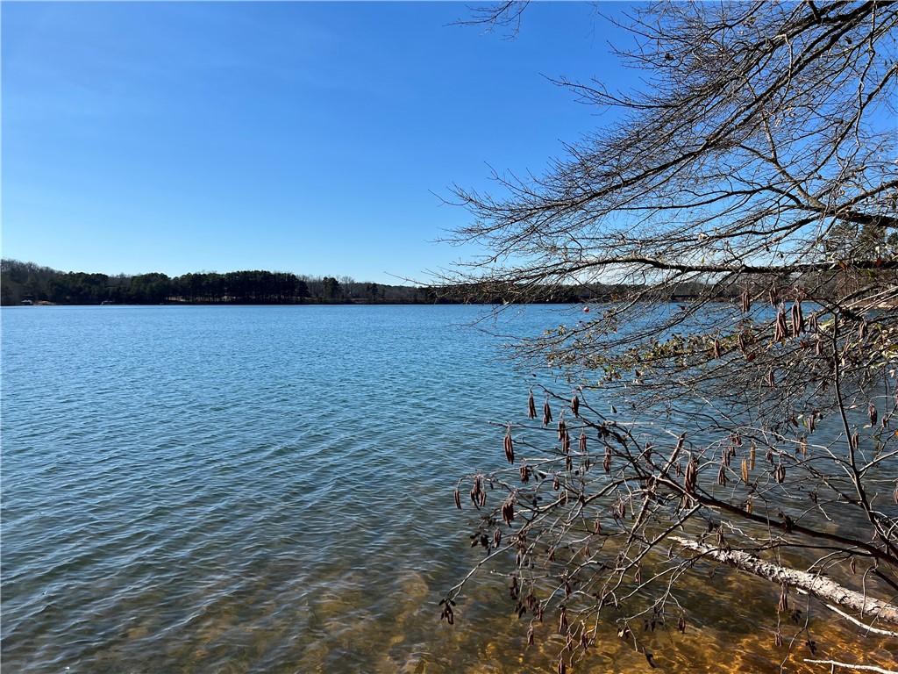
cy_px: 337
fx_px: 674
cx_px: 449
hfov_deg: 67.3
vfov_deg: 53.1
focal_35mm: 26
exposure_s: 1/5882
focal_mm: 5.7
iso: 50
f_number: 1.5
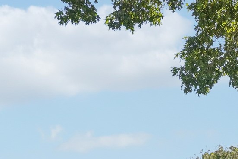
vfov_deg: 19.8
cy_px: 240
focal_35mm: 59
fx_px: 390
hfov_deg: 32.3
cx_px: 213
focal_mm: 10
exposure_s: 1/800
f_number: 8
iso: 400
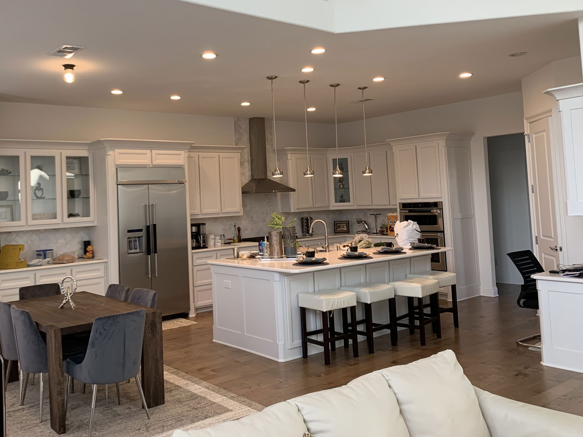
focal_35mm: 33
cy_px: 172
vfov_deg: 42.7
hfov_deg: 54.9
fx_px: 556
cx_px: 229
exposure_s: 1/120
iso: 80
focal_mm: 4.25
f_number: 1.8
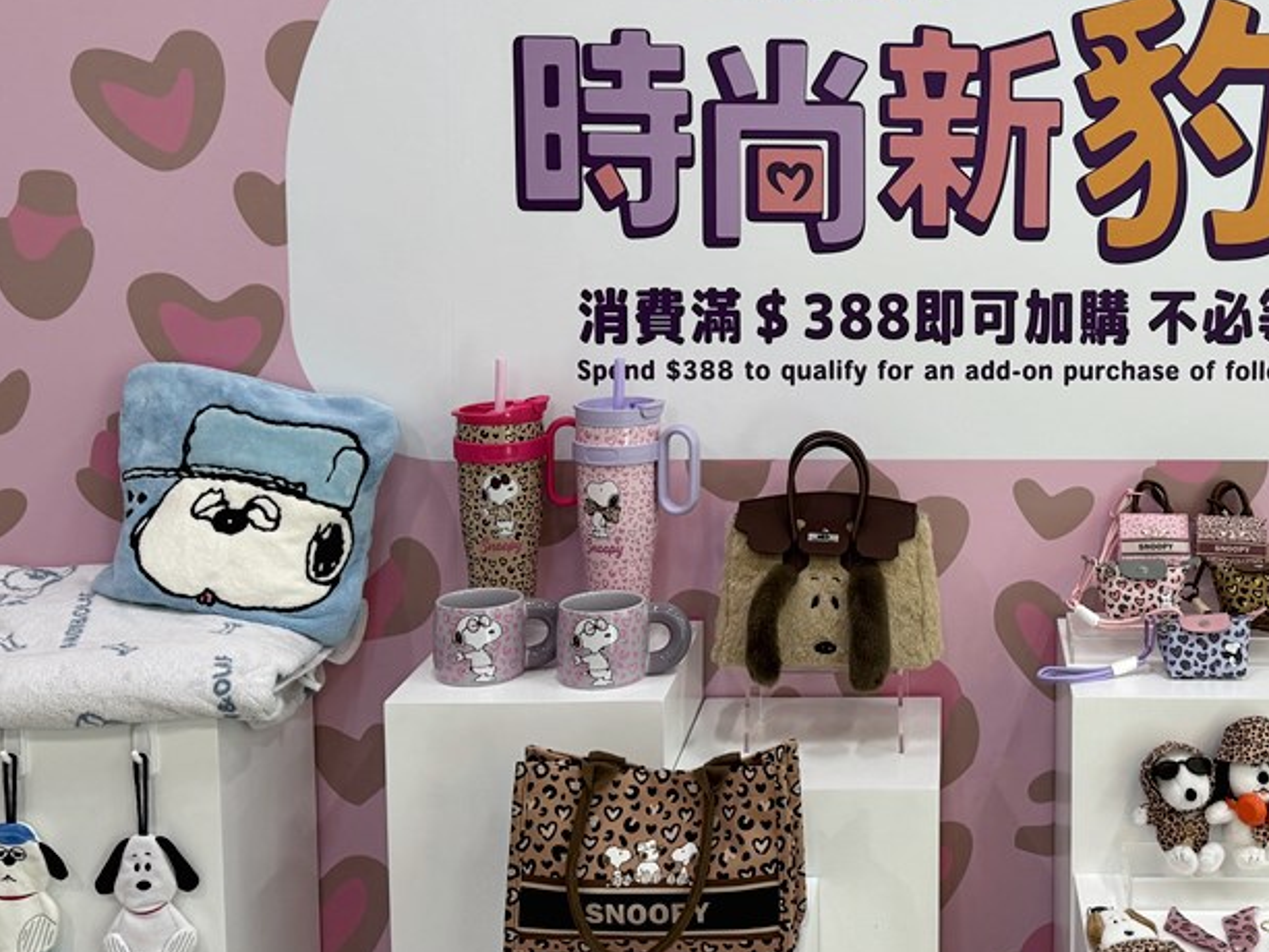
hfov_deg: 39.2
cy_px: 288
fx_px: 1723
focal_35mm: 47
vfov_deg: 30.6
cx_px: 973
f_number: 1.78
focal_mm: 6.76
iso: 125
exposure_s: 1/120
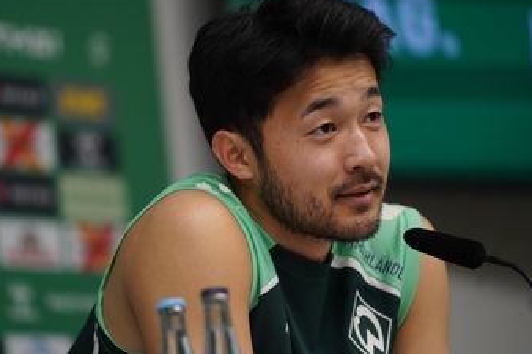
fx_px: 3308
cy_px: 174
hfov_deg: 9.2
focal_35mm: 224
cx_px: 230
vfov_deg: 6.1
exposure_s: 1/320
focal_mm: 189
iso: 640
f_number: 2.8
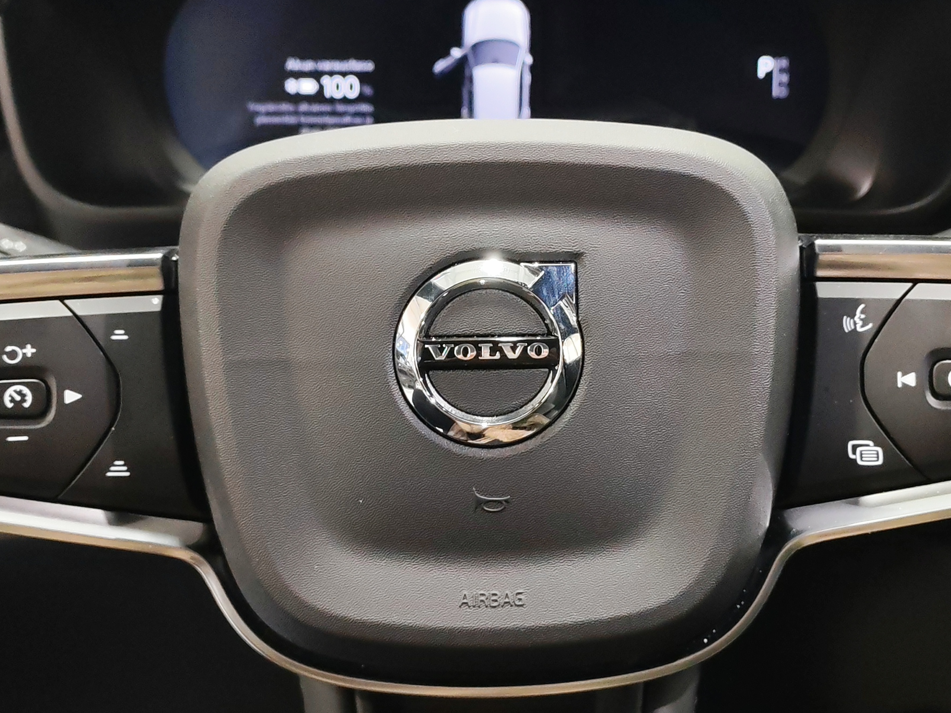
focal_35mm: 57
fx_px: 1566
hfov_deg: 33.8
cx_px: 512
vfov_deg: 25.7
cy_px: 332
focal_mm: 6.12
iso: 1250
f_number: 1.9
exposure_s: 1/50
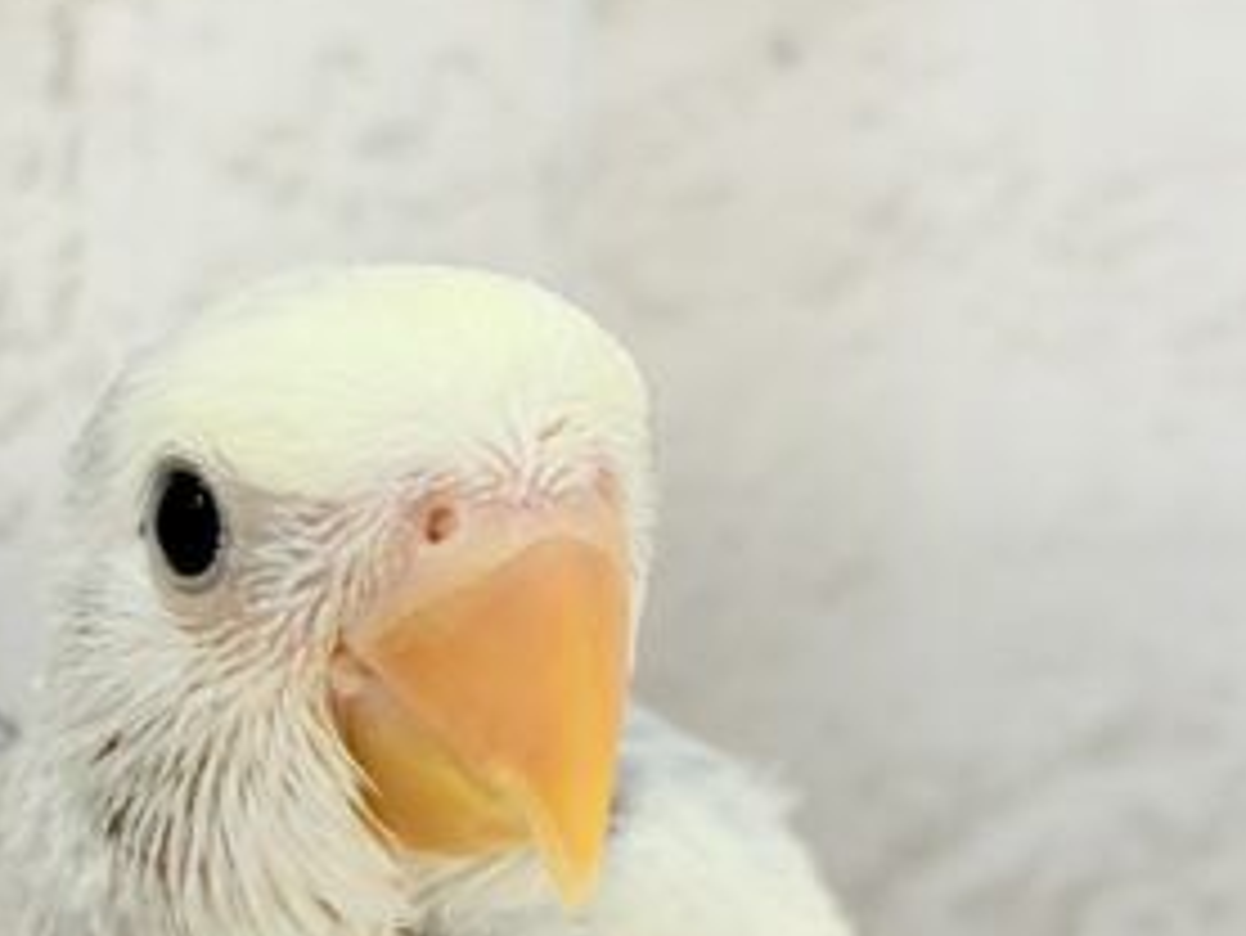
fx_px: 4321
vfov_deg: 12.3
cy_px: 688
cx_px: 346
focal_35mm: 120
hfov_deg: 16.3
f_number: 1.6
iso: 100
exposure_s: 1/100
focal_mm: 5.96
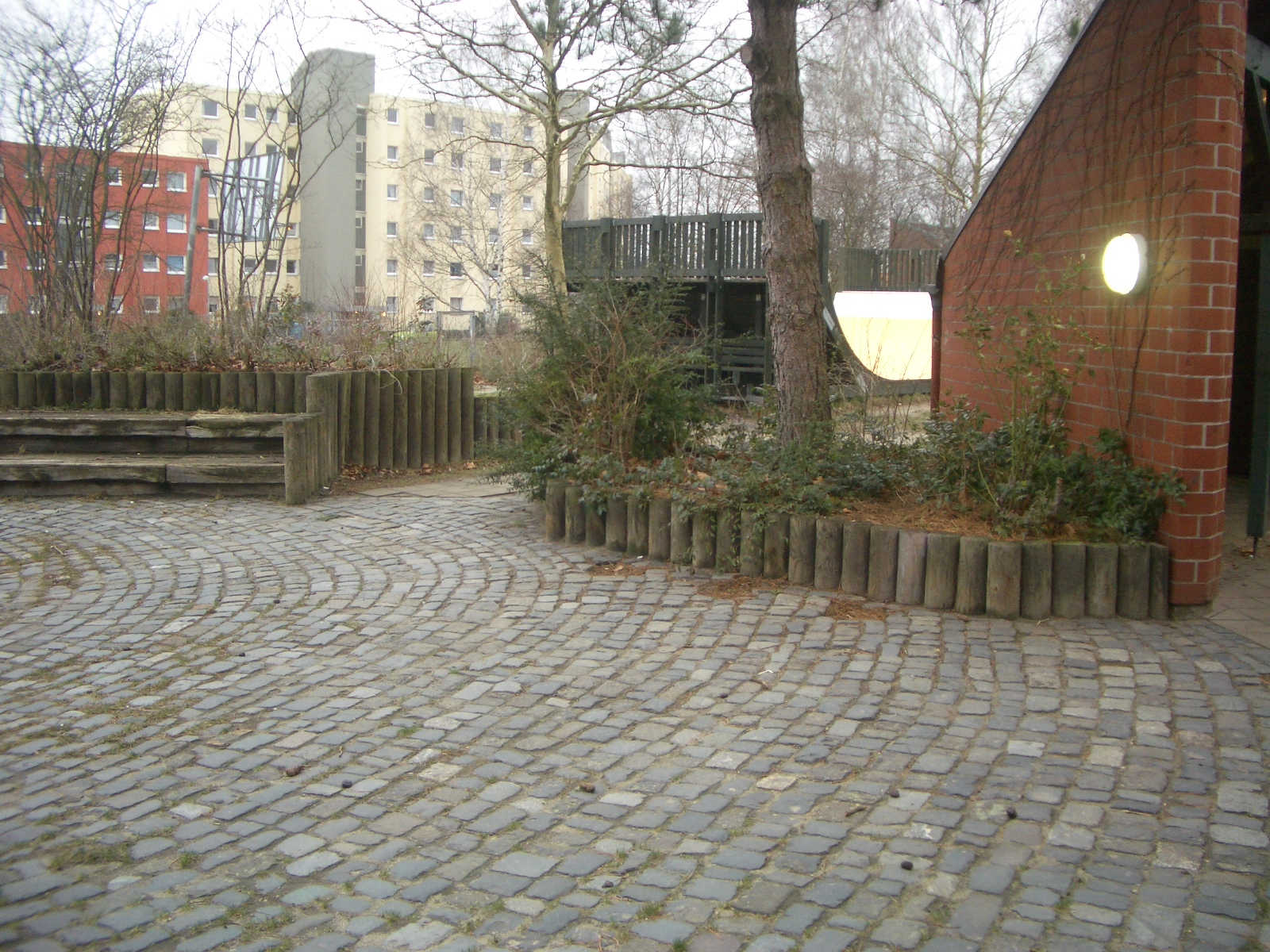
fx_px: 1284
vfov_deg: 40.7
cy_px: 476
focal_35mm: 35
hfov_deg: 52.6
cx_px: 635
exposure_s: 1/15
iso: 100
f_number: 2.6
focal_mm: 5.8
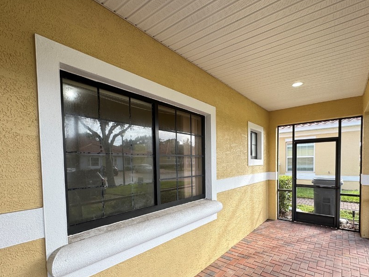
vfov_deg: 70.6
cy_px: 171
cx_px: 203
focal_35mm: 18
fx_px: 192
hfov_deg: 87.5
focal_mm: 2.22
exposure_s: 1/105
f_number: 2.2
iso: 40
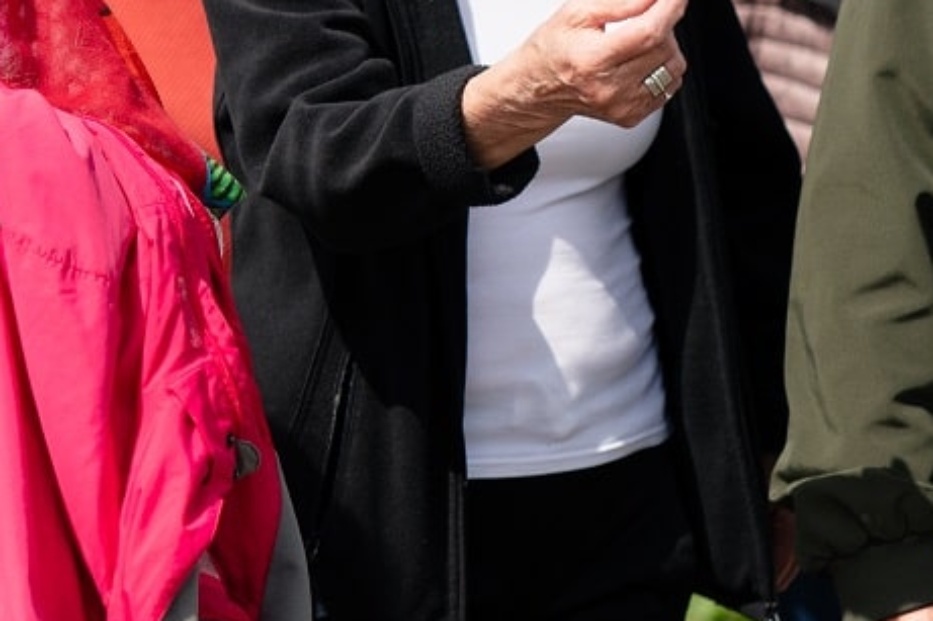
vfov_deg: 6.1
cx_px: -587
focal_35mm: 224
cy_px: 239
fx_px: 5803
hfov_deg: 8.9
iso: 125
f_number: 2.2
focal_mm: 50
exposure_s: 1/4000
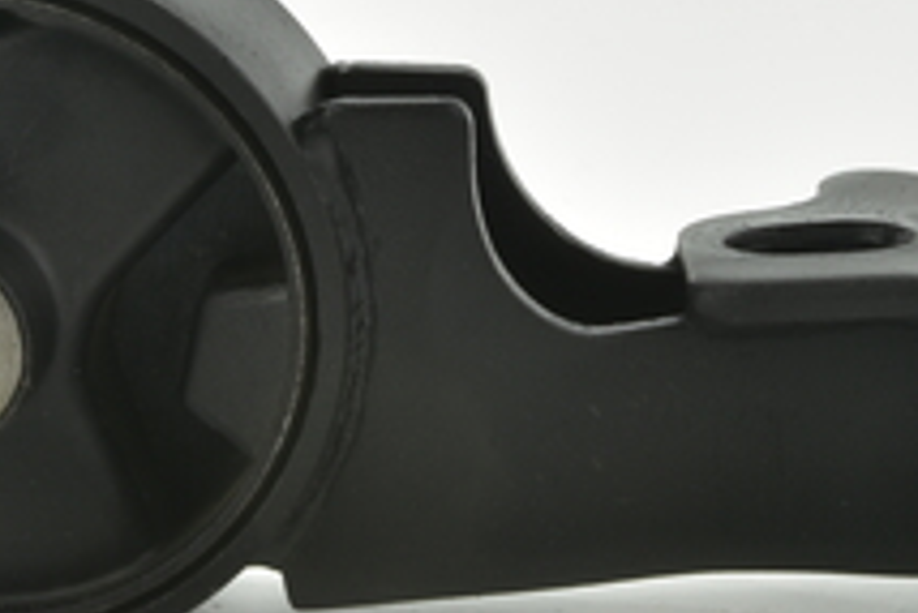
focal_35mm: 202
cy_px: 81
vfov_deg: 6.8
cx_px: 510
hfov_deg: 10.2
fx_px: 5154
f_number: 36
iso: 64
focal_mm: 60
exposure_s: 1/2.5
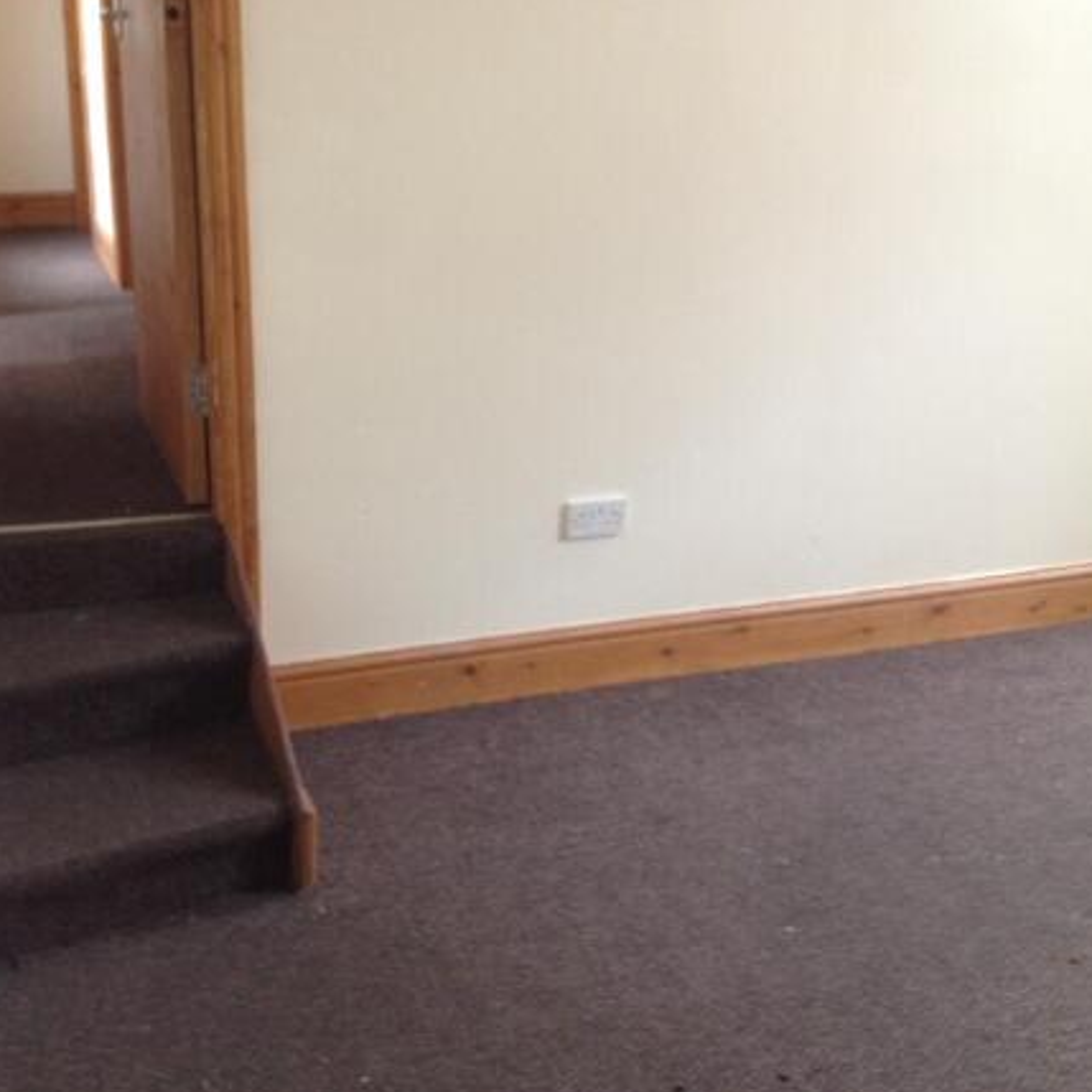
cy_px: 546
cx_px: 444
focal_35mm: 42
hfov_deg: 39.9
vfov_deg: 40.0
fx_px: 1499
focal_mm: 4.28
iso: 160
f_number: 2.4
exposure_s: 1/20
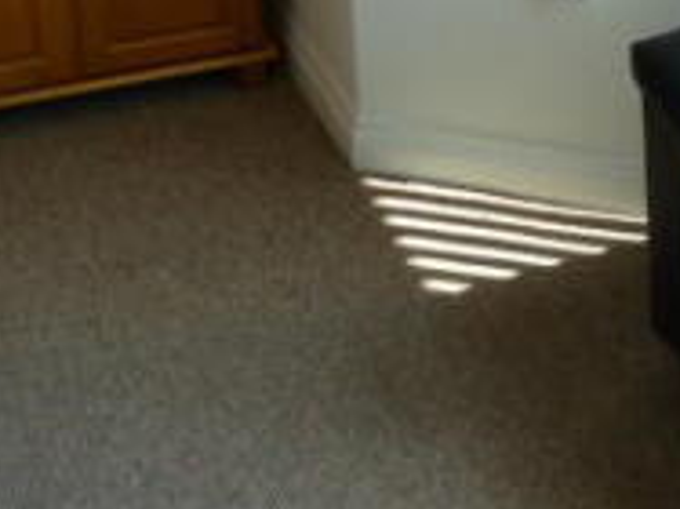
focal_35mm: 78
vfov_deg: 18.0
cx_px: 740
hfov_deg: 23.5
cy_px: -85
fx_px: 1531
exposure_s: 1/40
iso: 80
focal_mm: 4.1
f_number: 3.3
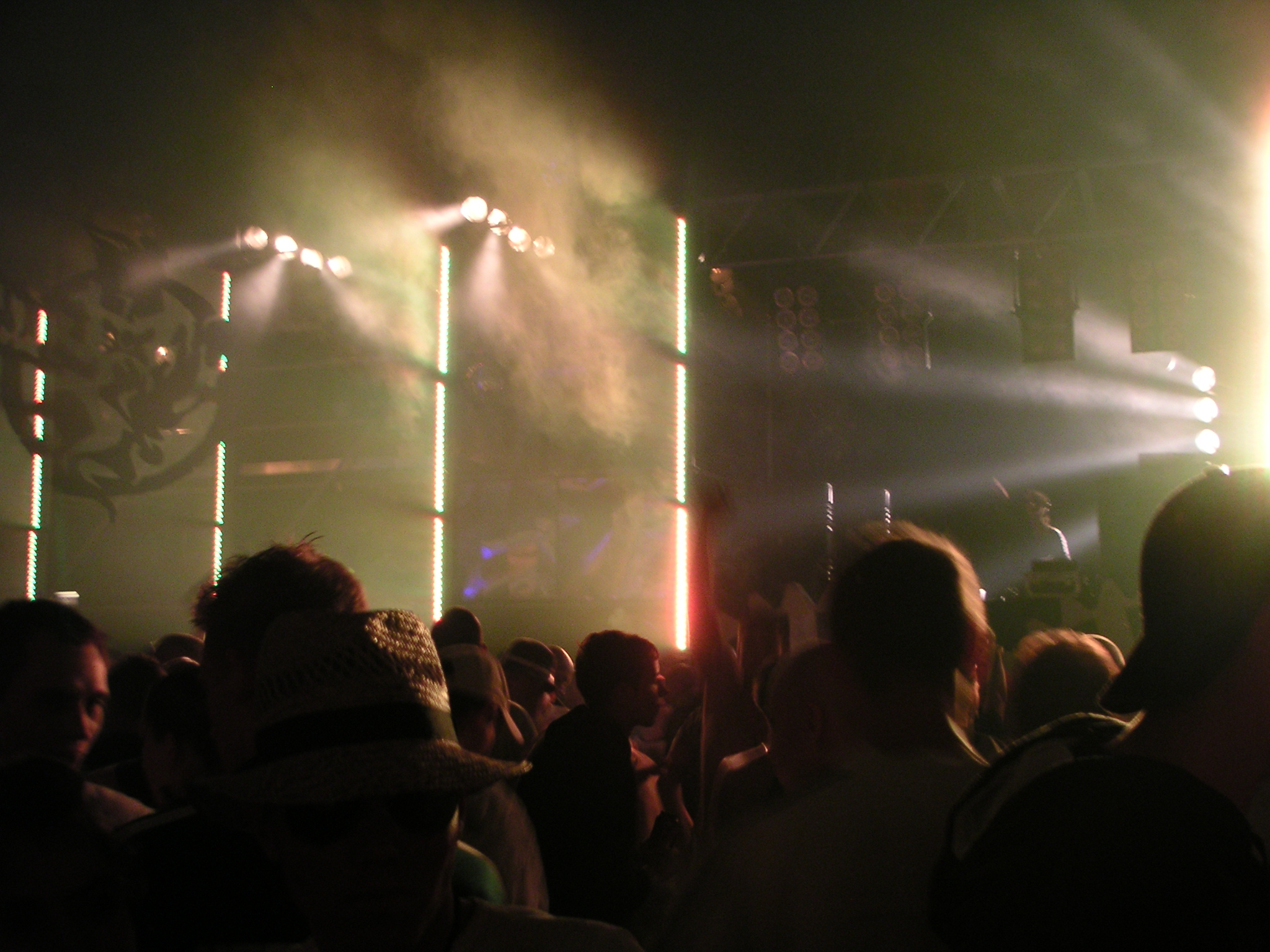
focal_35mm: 38
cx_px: 635
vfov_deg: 37.7
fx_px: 1394
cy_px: 476
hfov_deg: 49.0
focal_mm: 6
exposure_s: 1/15
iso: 100
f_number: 2.8
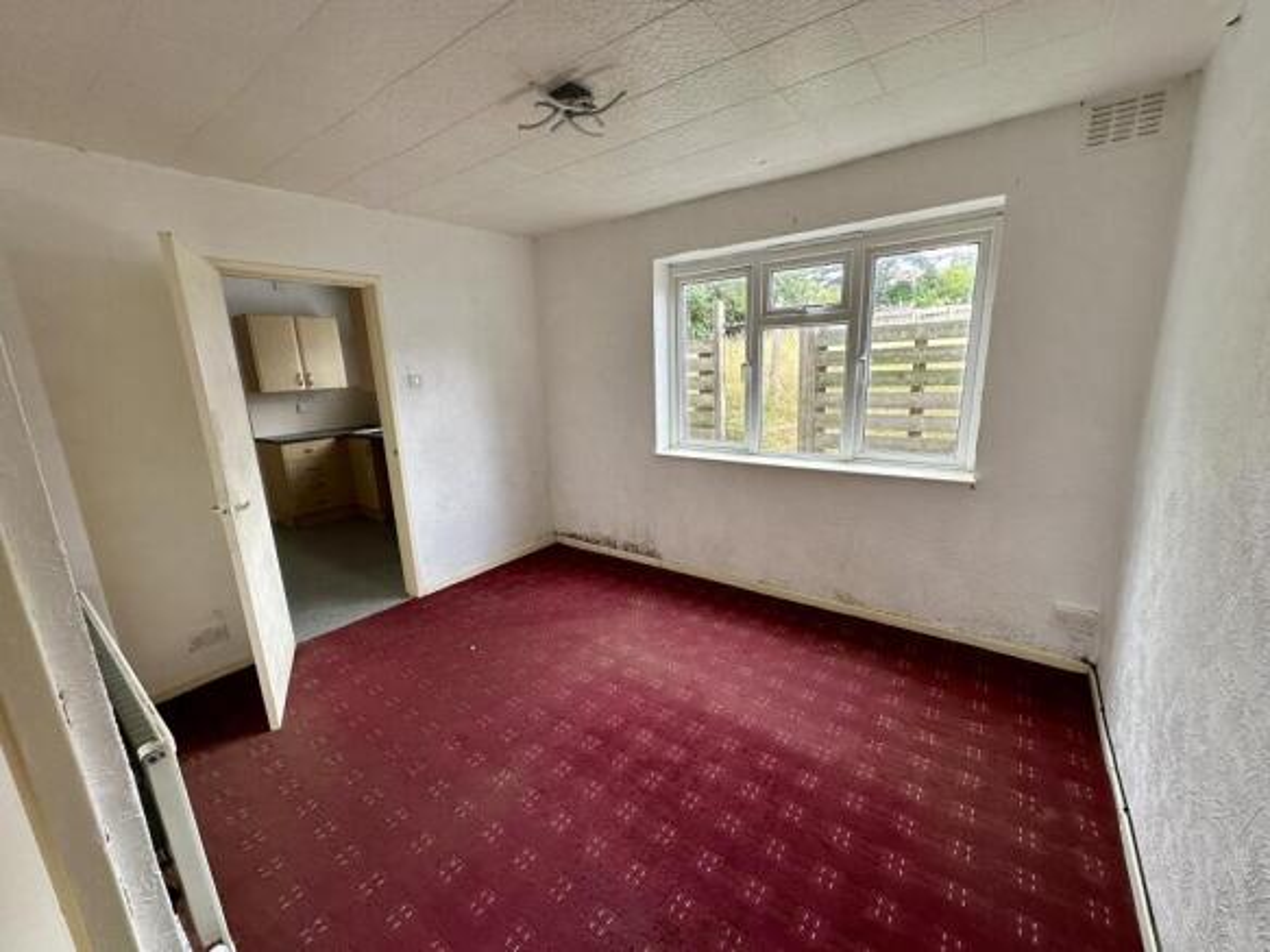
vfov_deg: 85.7
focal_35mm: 14
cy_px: 476
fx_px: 514
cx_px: 635
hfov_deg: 102.1
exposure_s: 1/99
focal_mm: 2.22
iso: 100
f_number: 2.2
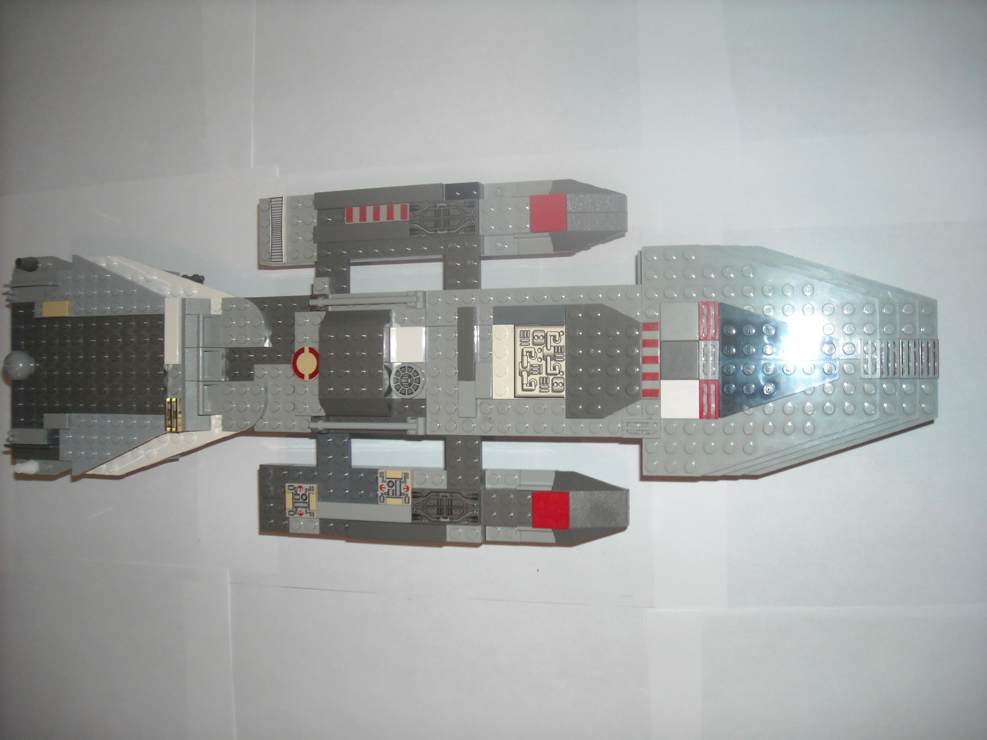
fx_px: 998
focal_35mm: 35
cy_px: 370
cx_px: 494
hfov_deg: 52.6
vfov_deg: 40.7
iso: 200
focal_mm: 5.7
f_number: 2.8
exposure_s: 1/60
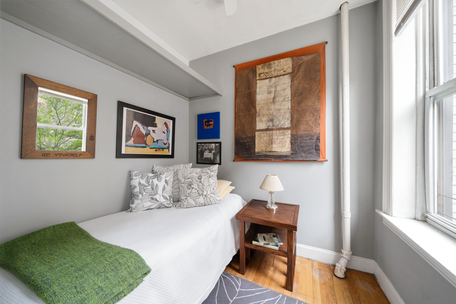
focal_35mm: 13
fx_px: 165
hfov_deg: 108.3
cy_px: 152
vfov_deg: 85.4
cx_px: 228
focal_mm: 13
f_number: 11
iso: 1250
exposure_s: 1/2
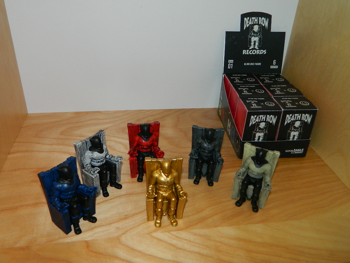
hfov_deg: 58.4
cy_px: 132
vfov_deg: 45.4
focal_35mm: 31
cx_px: 175
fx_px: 313
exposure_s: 1/30
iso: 200
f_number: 9.1
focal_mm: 5.6
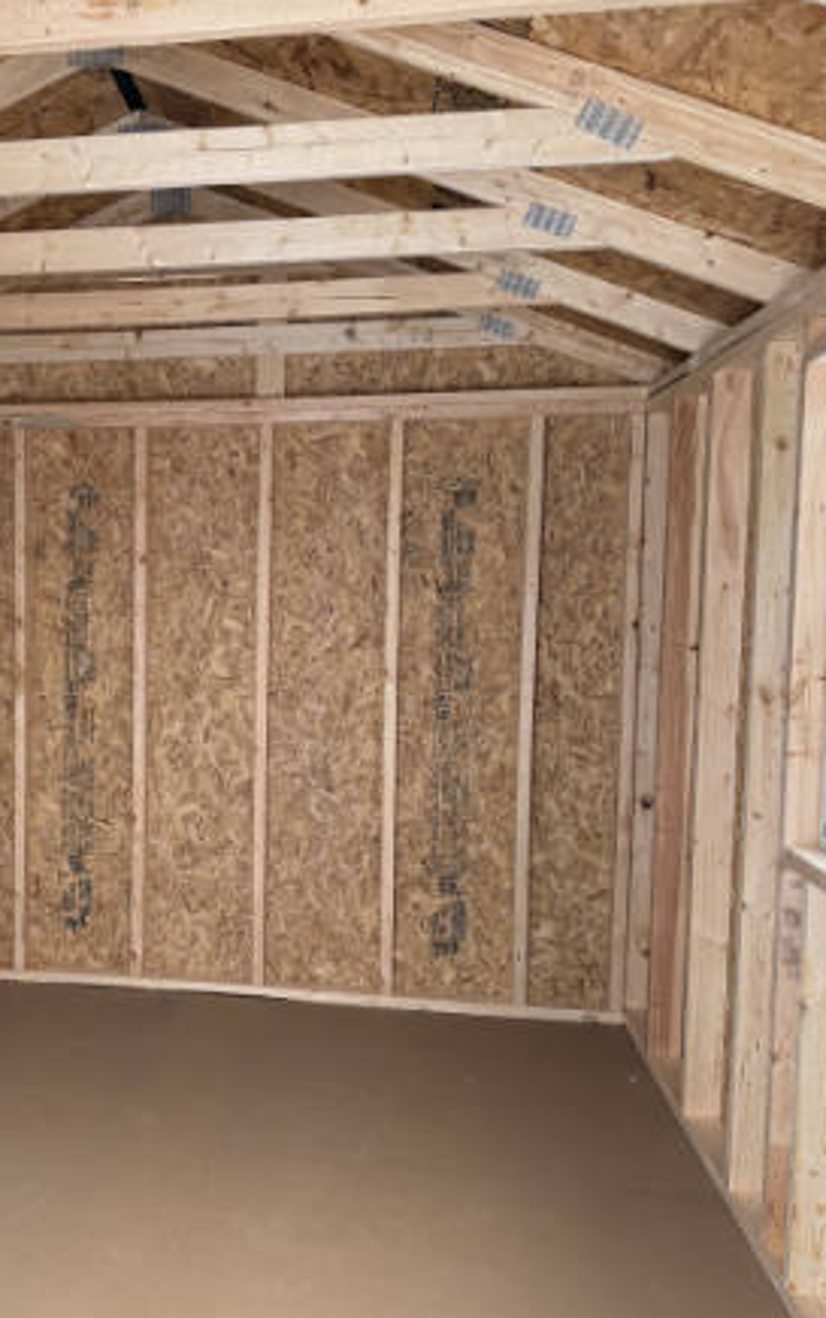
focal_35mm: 35
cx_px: 106
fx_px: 1259
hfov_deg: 34.6
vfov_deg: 55.3
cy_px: 674
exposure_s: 1/226
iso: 125
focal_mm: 6.8
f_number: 1.8
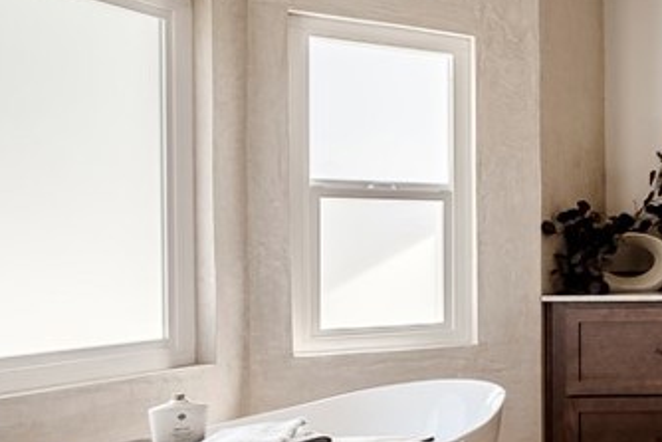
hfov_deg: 27.5
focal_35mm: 49
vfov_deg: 27.5
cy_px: 251
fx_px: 901
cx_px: 997
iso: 100
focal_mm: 16
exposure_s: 1/100
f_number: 9
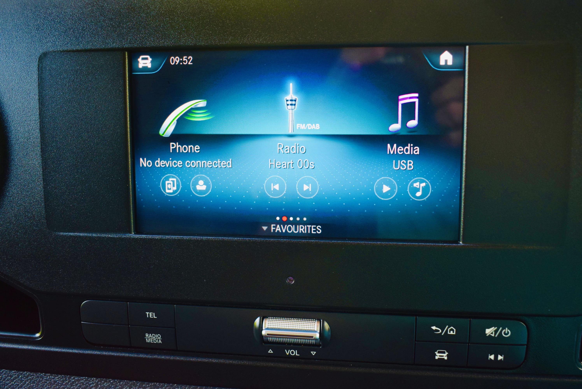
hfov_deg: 51.2
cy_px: 194
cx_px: 291
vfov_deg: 35.6
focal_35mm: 38
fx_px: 607
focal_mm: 25
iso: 800
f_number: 4
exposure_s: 1/125
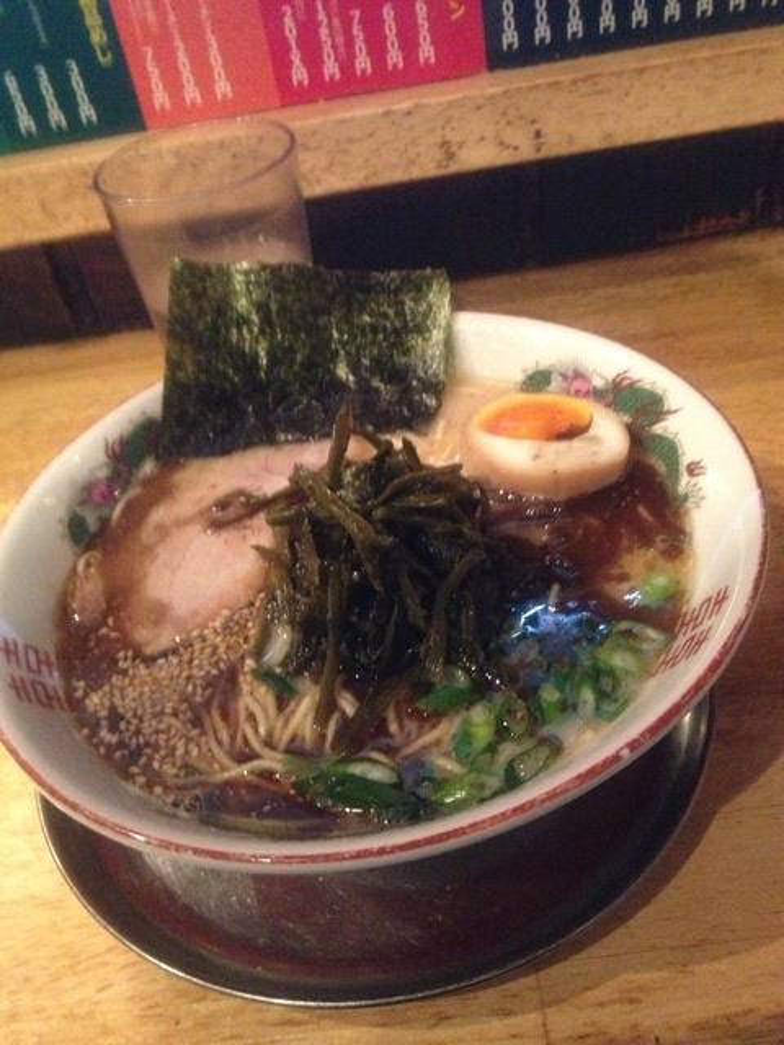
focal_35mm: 35
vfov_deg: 52.6
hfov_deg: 40.7
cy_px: 522
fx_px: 1057
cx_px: 392
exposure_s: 1/15
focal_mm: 4.28
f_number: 2.4
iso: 800
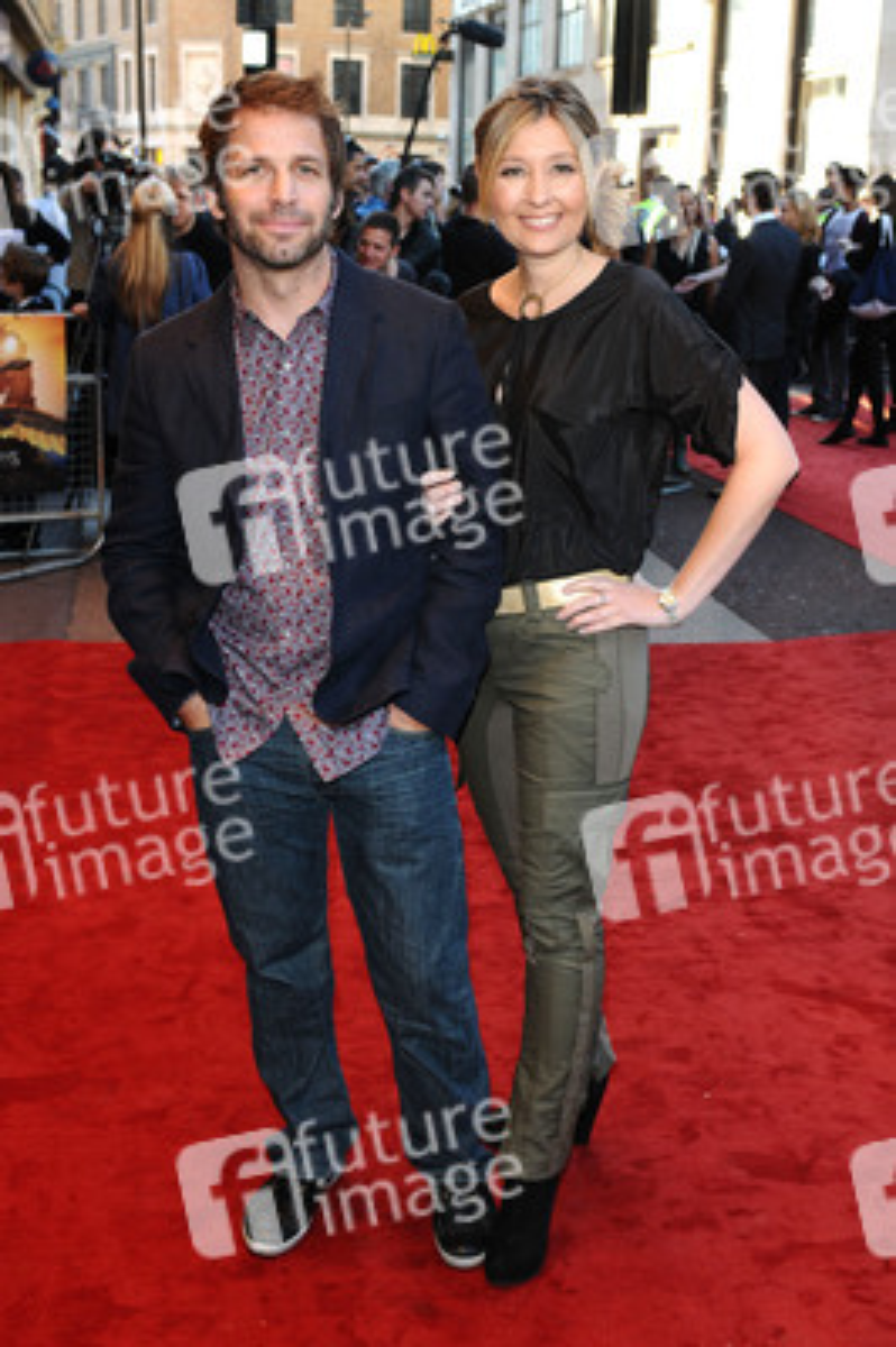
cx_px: 448
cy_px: 674
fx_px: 1571
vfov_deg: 46.4
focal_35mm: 42
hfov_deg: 31.8
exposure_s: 1/160
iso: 400
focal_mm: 28
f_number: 5
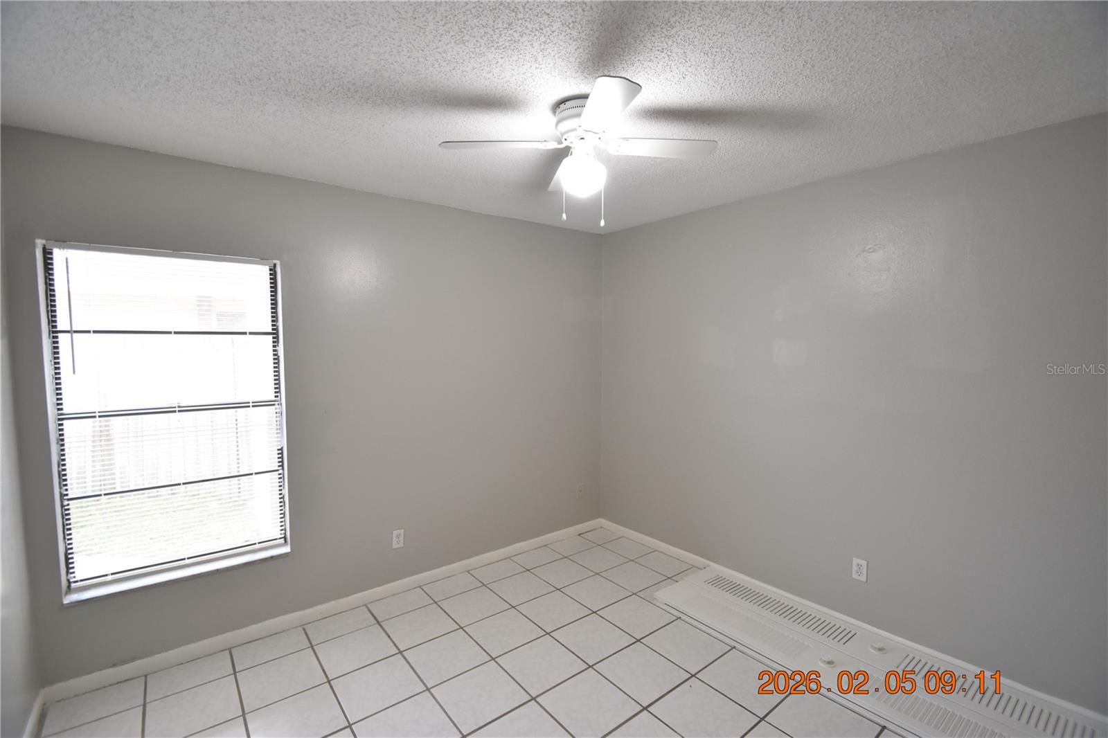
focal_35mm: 15
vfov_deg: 77.3
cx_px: 554
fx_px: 462
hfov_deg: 100.4
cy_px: 369
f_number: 3.5
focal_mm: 10
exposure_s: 1/30
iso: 800
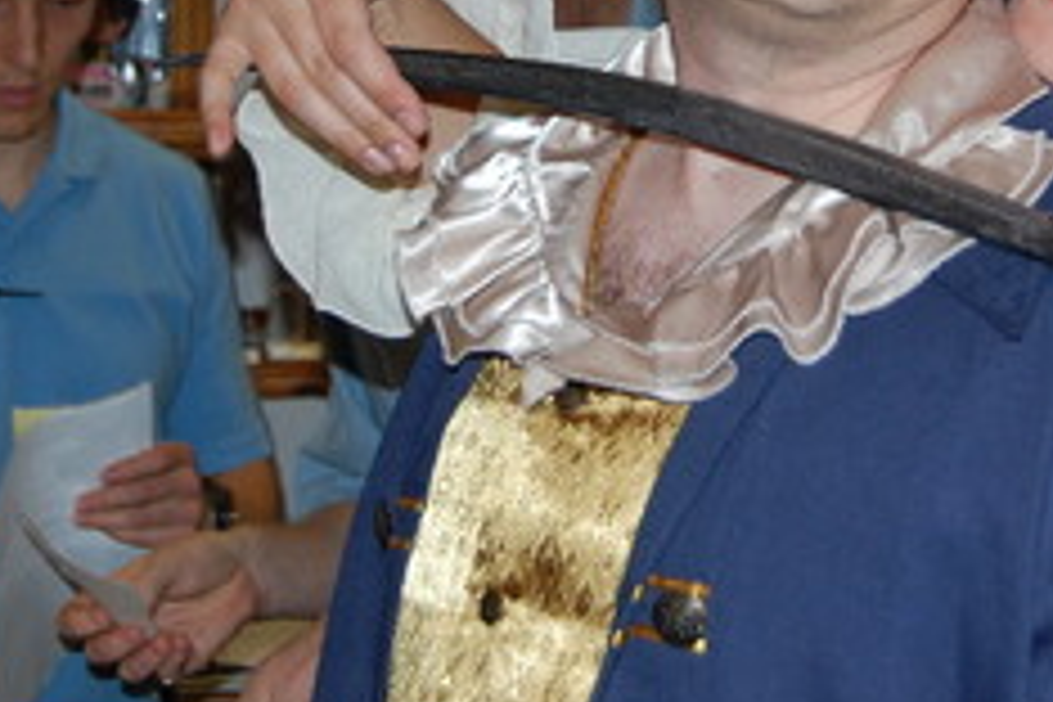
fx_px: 3278
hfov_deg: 18.2
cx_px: 634
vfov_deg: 12.1
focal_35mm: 112
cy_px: 2
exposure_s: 1/60
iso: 400
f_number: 4.8
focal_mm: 35
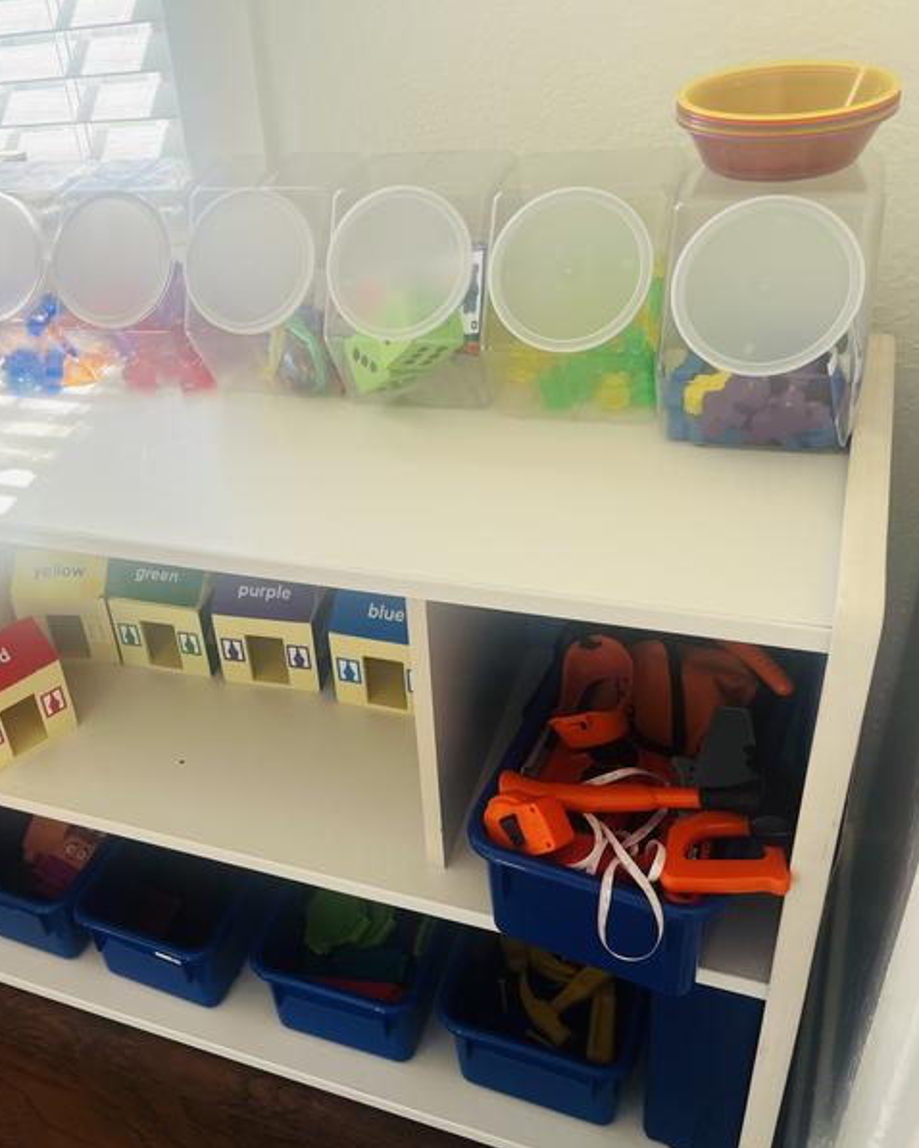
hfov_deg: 42.1
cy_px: 575
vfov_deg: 52.8
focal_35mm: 34
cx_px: 233
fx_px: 1155
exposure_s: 1/223
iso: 40
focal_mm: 5.1
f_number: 1.6
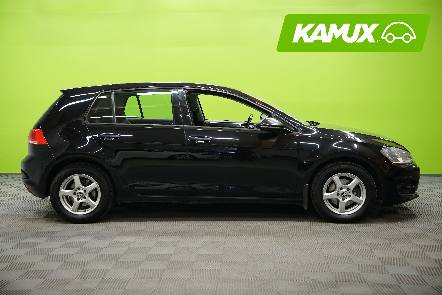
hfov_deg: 44.5
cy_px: 148
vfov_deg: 30.5
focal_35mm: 44
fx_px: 540
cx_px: 221
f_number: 3.2
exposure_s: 1/30
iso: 500
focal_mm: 44
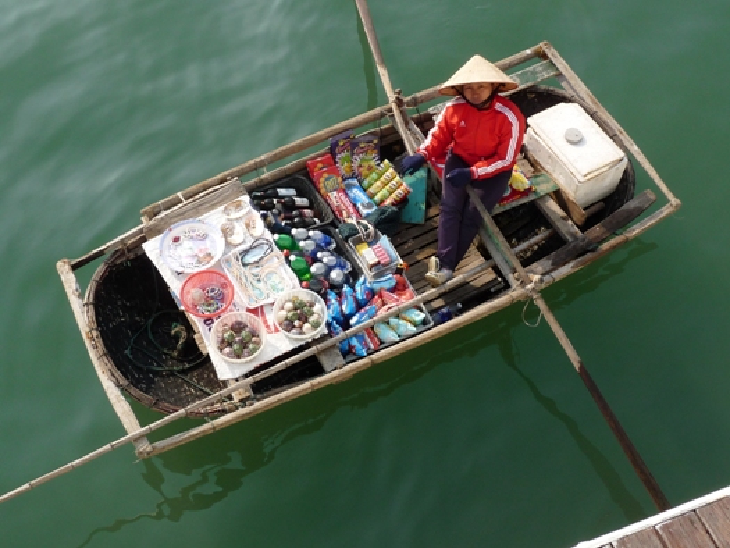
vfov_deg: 35.1
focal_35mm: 41
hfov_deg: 45.8
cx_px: 365
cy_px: 274
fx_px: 865
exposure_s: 1/250
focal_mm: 5.1
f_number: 5
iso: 100
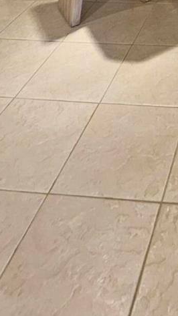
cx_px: 242
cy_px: -152
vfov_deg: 29.0
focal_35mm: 46
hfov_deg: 22.7
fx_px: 386
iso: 125
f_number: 2.2
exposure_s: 1/60
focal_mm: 1.74
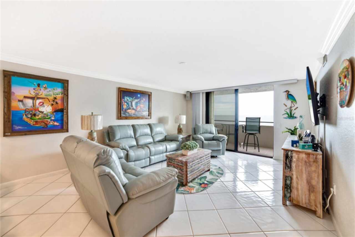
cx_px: 178
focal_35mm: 14
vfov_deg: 81.2
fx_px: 138
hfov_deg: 104.2
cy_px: 118
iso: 100
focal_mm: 14
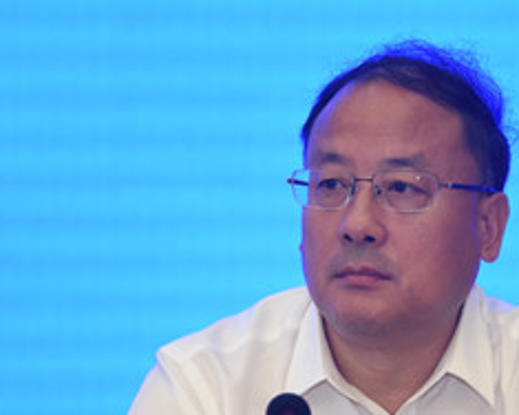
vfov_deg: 6.0
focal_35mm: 258
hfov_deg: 7.5
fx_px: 3963
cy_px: 361
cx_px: 388
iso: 1250
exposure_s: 1/160
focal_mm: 110
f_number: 4
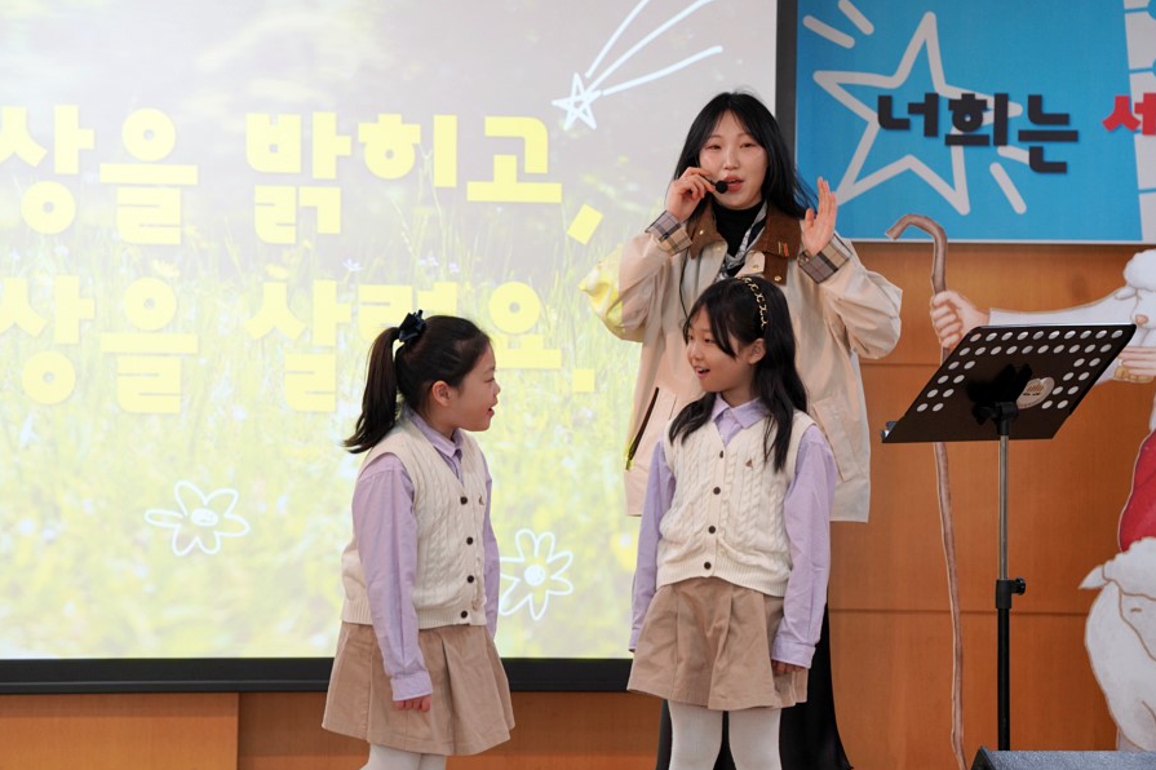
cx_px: 579
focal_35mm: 165
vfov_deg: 8.3
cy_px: 385
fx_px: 5296
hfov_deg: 12.5
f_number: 4
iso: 800
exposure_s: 1/200
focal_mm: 164
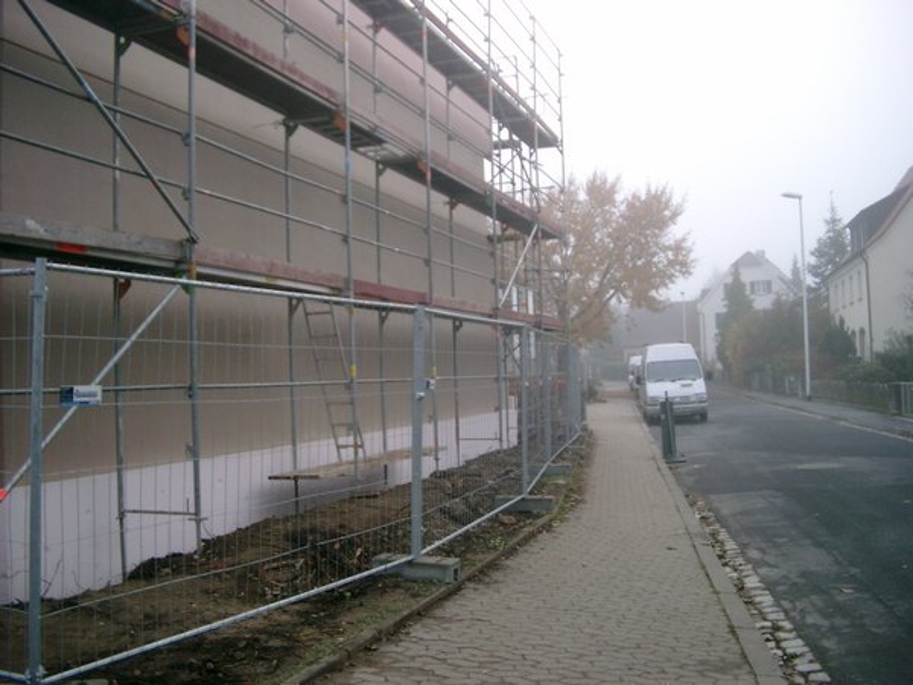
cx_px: 456
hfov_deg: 50.1
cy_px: 342
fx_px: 976
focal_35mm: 37
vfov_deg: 38.7
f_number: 2.6
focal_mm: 7.6
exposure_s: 1/640
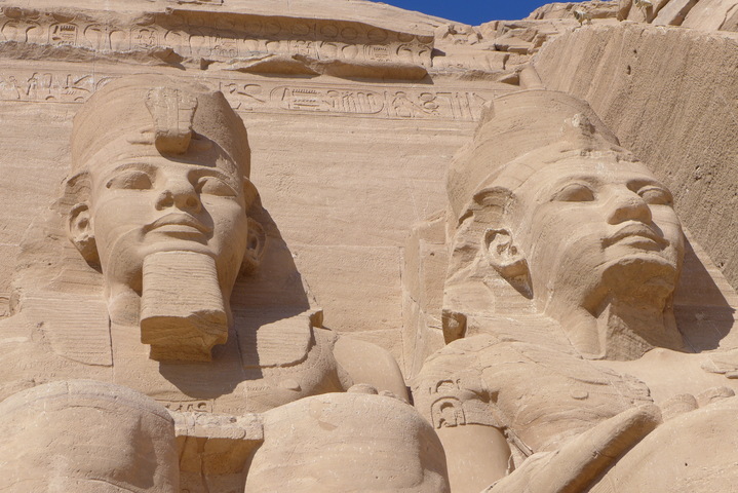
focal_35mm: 75
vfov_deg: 18.2
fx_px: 1538
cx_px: 369
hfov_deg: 27.0
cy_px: 246
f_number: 3.5
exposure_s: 1/2000
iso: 80
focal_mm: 14.7
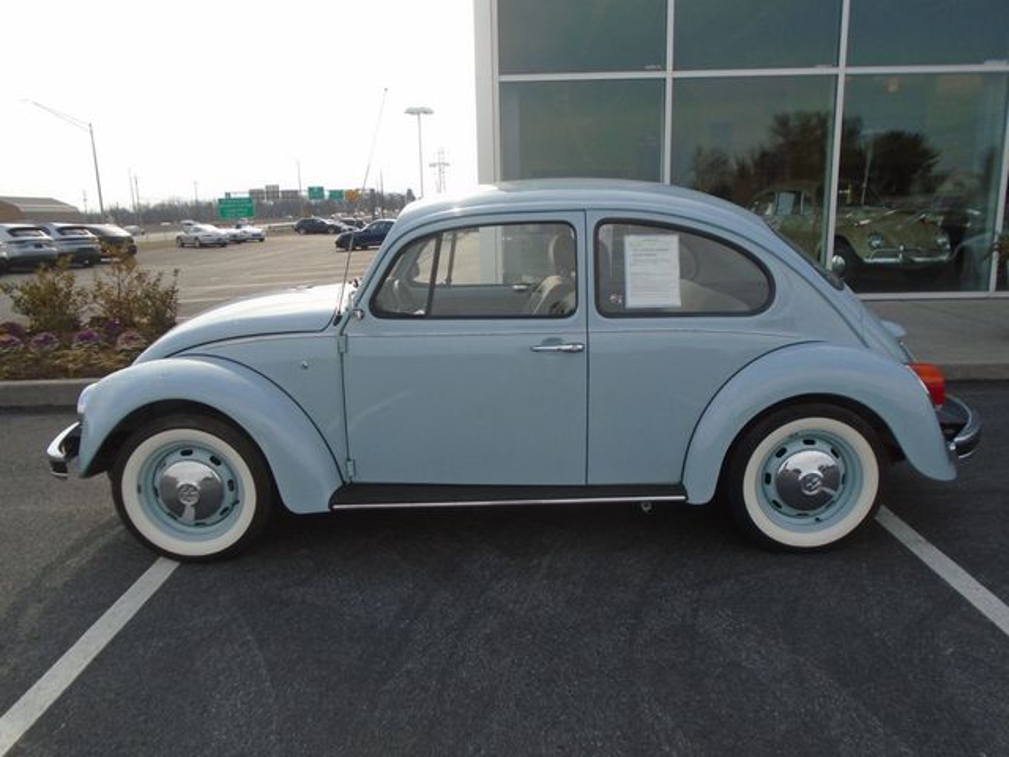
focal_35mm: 26
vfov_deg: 53.1
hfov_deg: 67.3
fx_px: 758
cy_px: 378
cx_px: 504
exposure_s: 1/1000
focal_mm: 4.6
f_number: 3.2
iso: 100
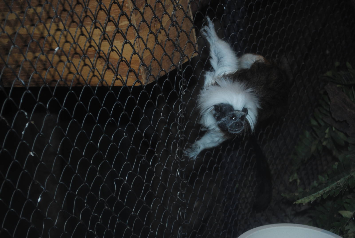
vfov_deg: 16.6
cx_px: 178
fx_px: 814
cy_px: 119
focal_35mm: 82
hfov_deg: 24.6
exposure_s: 1/60
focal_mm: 55
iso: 200
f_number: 5.6
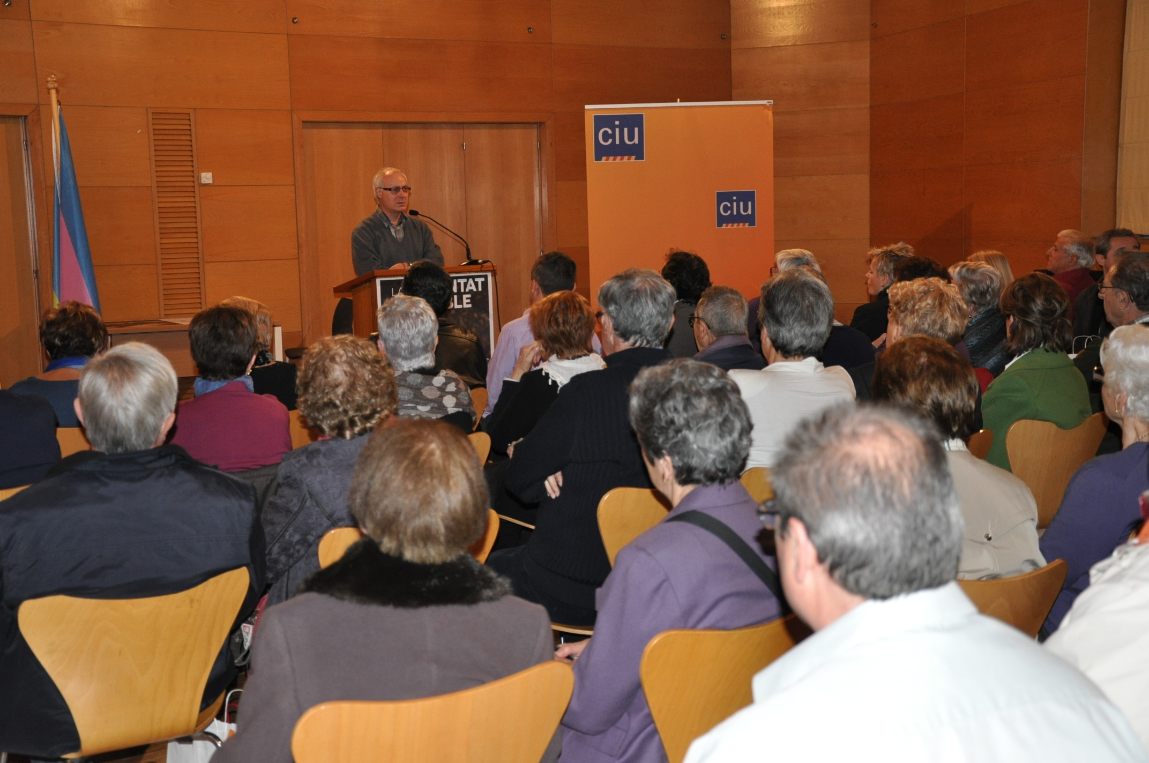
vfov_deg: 26.4
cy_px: 382
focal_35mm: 51
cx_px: 574
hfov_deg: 38.9
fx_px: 1626
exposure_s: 1/60
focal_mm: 34
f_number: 4.2
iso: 800
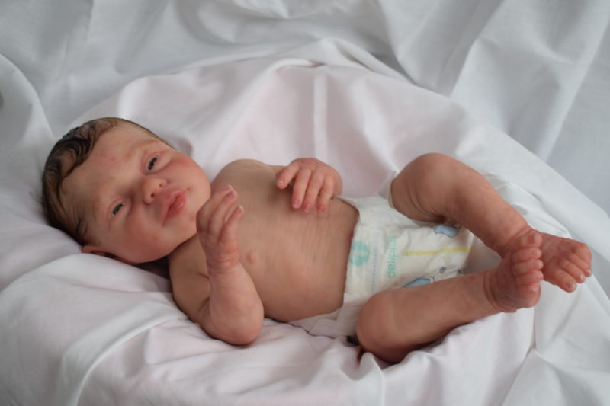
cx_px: 305
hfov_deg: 31.9
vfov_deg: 21.6
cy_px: 203
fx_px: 1067
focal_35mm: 63
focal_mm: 42
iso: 100
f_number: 5.6
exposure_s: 1/40
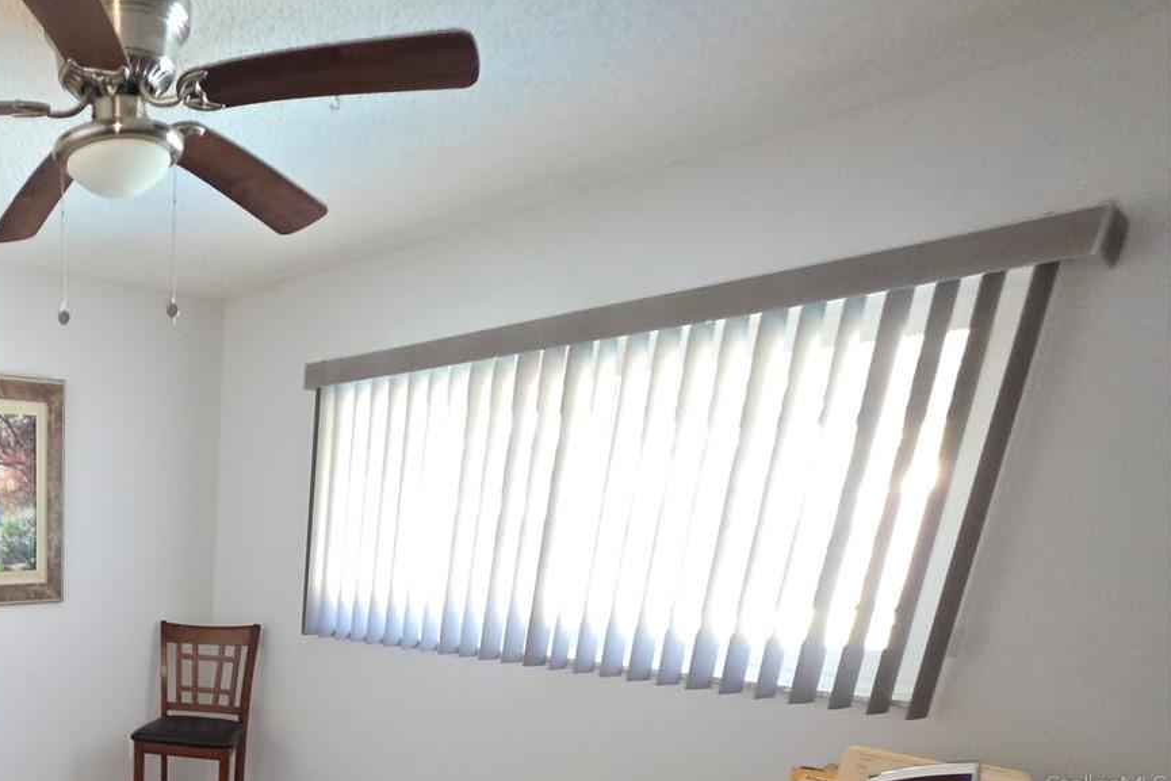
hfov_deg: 59.4
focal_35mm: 25
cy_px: 785
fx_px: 813
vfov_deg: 43.7
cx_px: 91
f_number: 1.9
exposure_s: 1/8
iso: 320
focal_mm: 2.2
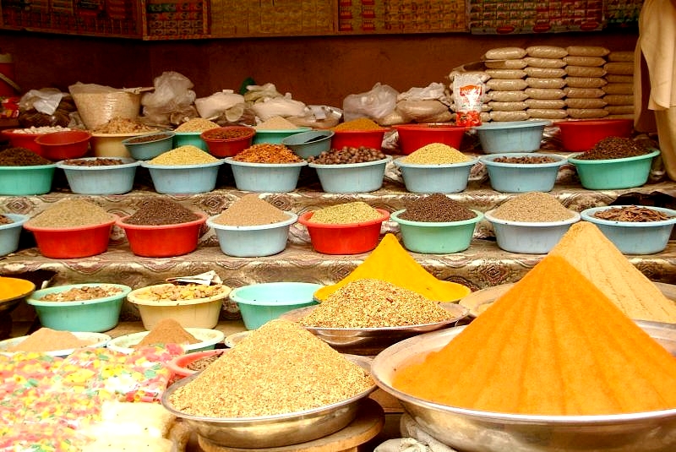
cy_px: 226
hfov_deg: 41.9
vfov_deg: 28.7
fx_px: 883
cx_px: 338
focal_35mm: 47
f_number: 4.8
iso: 400
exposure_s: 1/90
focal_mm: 31
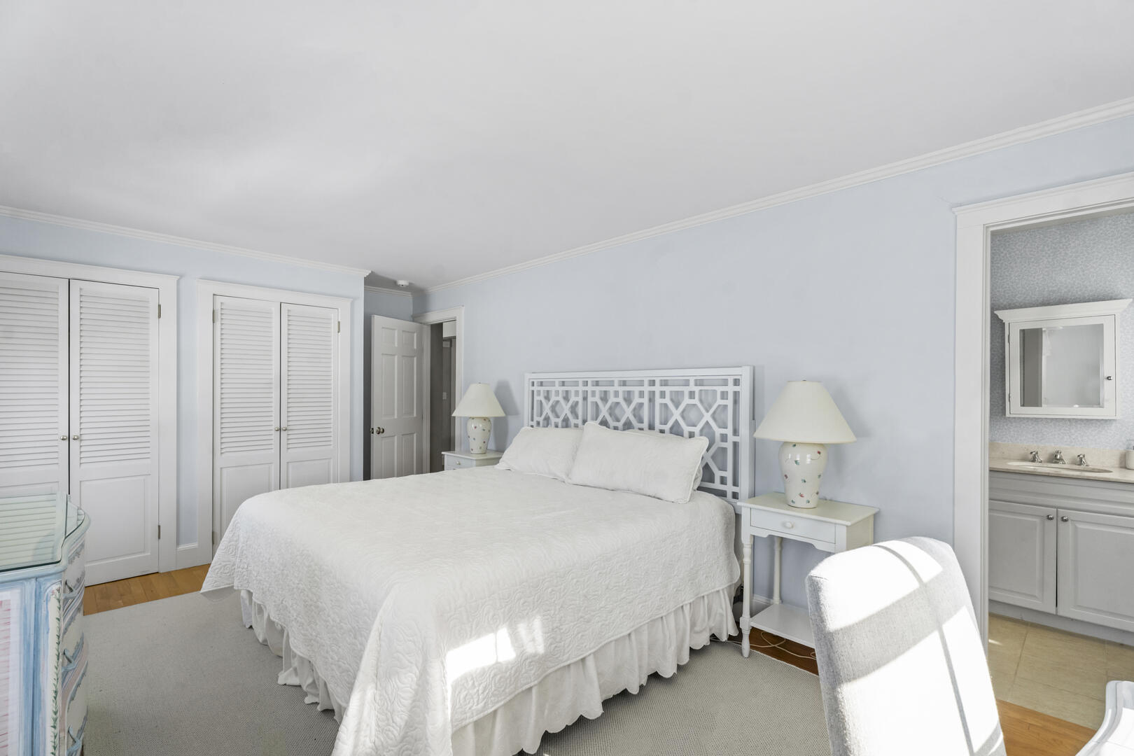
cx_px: 567
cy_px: 378
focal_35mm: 16
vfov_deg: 73.7
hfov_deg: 96.7
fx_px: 504
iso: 1250
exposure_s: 1/125
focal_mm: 16
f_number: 7.1
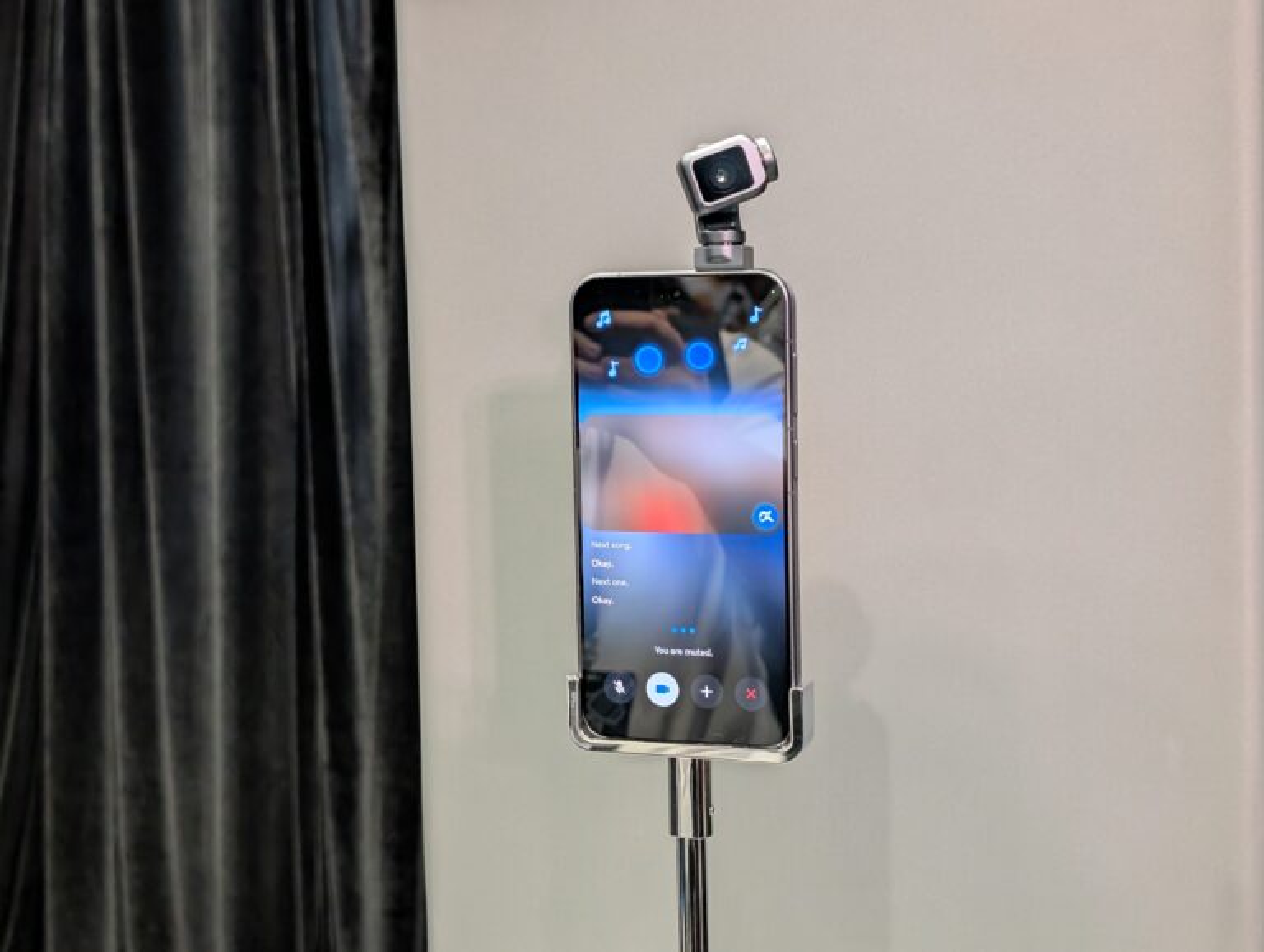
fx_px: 1791
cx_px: 632
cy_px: 476
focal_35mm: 49
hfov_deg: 38.9
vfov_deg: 29.7
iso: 577
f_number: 1.68
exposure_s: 1/66.2
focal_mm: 6.9
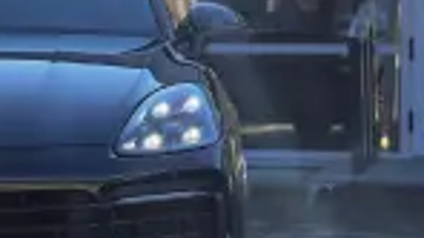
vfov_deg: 5.9
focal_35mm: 204
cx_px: -74
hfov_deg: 10.4
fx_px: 2292
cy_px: 100
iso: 25
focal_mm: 9
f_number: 2.8
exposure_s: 1/268
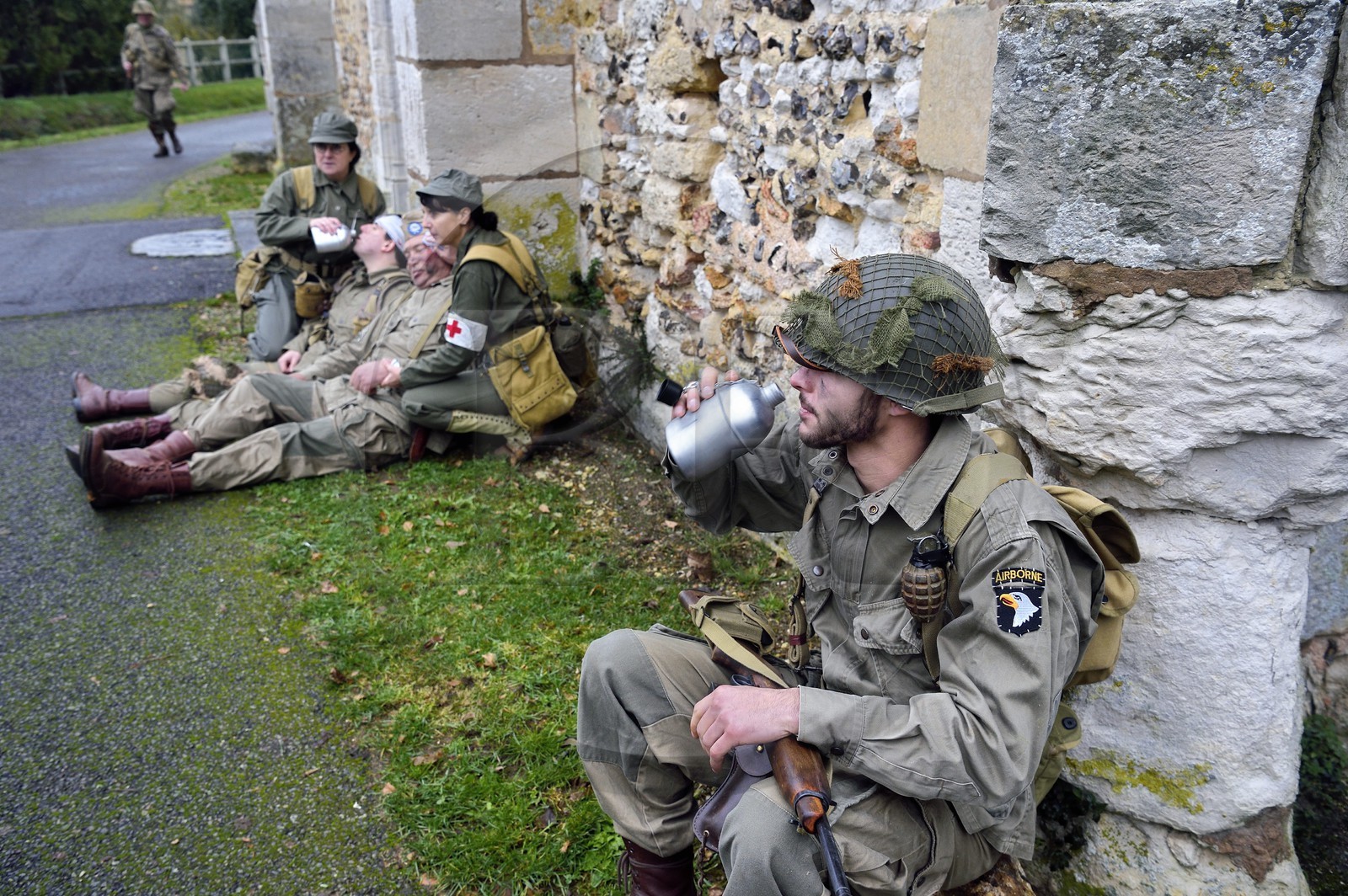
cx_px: 674
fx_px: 1197
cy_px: 448
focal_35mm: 32
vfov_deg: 41.0
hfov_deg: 58.8
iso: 800
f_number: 6.3
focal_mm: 32
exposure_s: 1/100
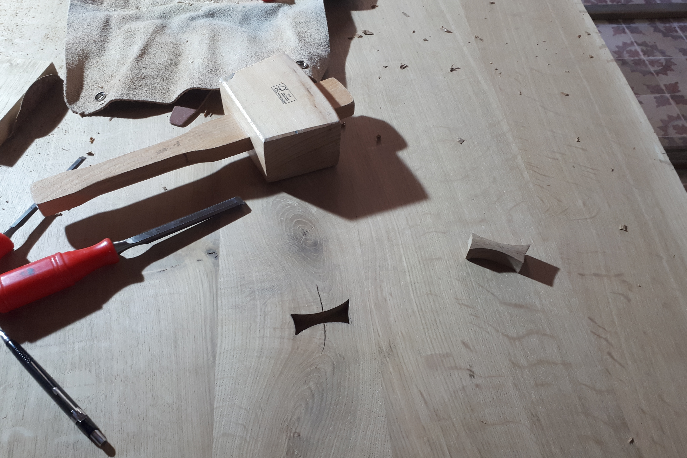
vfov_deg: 44.9
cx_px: 342
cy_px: 255
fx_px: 553
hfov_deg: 63.7
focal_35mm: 29
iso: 80
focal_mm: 3.6
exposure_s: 1/33
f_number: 1.9
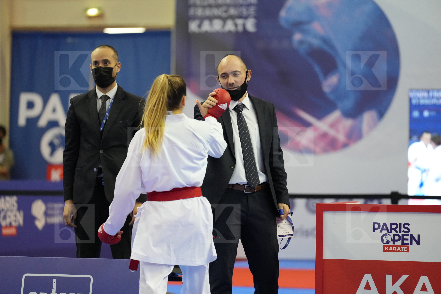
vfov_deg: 6.9
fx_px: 2450
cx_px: 220
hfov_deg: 10.3
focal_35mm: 200
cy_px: 147
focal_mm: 200
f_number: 2.8
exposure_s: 1/1000
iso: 5000
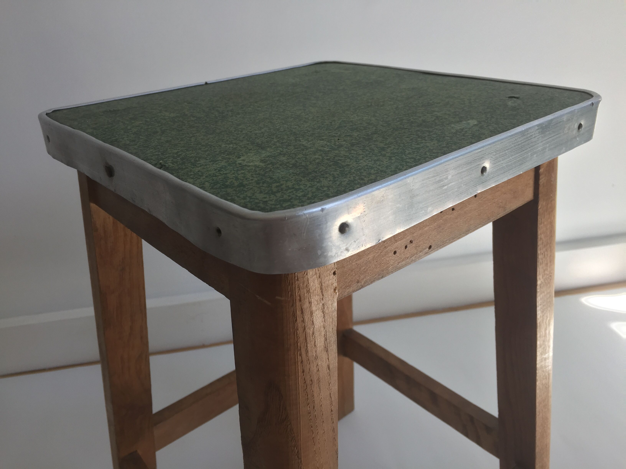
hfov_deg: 61.7
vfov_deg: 48.2
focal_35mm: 29
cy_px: 234
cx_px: 313
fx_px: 524
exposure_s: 1/155
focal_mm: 4.15
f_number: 2.2
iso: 32
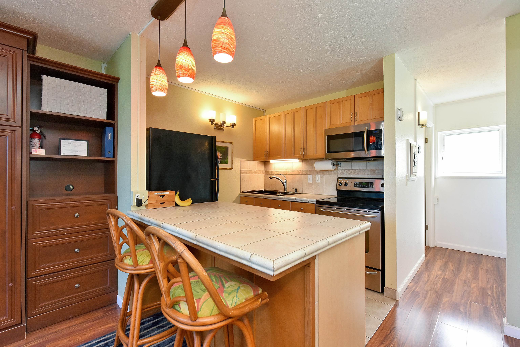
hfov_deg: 96.7
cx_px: 260
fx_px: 231
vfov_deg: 73.8
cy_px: 174
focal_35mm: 16
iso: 6400
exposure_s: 1/60
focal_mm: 16
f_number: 16
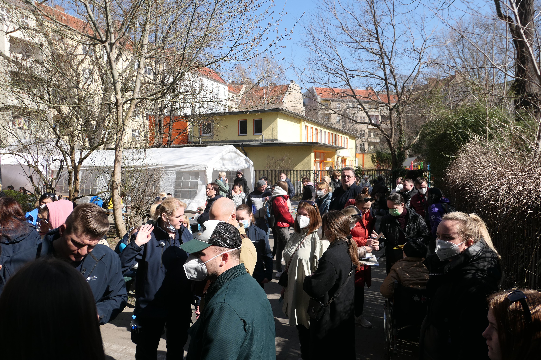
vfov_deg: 53.1
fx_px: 361
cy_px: 180
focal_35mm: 24
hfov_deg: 73.7
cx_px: 270
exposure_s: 1/1300
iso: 125
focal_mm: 8.8
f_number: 2.8
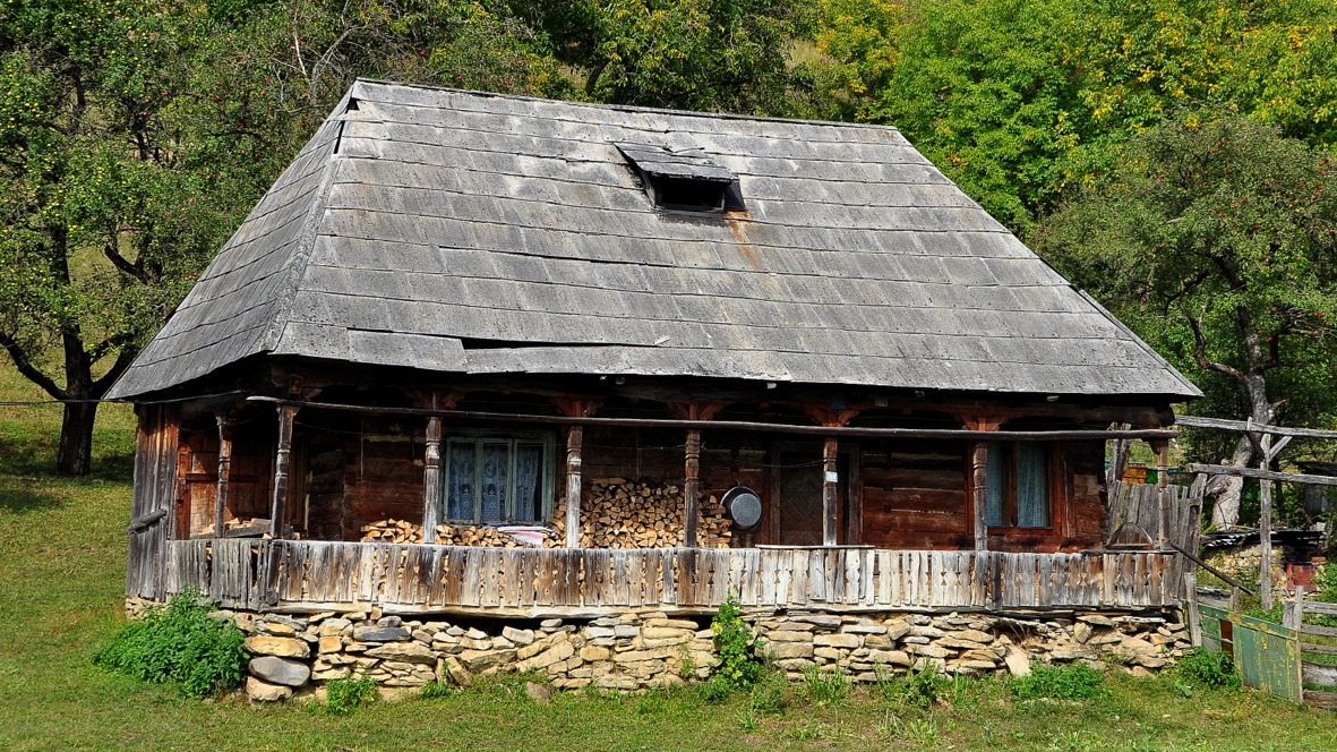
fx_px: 2375
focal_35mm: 67
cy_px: 384
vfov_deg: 18.0
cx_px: 671
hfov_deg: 31.4
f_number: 10
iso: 400
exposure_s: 1/400
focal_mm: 42
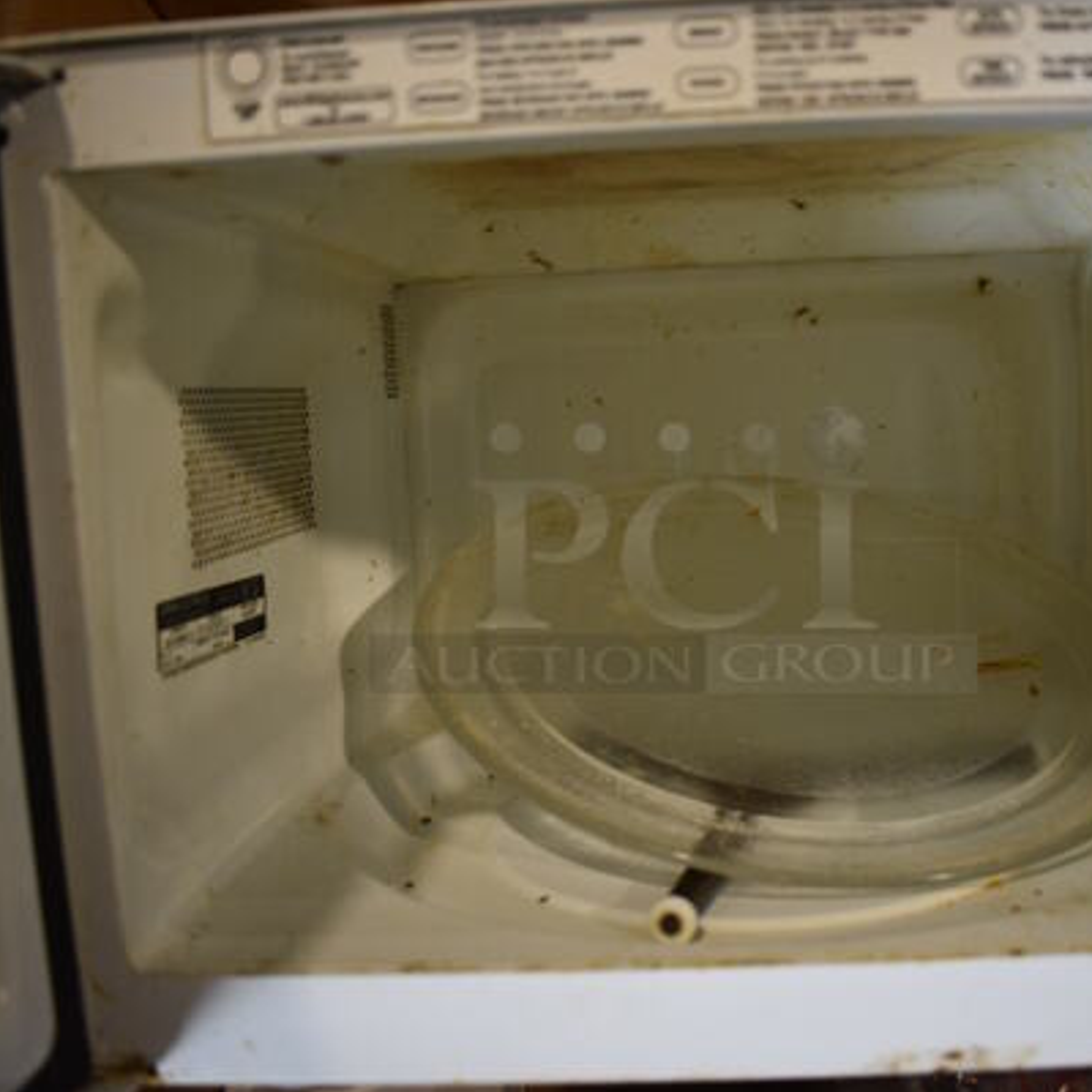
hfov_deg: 46.8
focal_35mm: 35
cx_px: 674
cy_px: 549
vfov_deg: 47.2
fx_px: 1249
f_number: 3.5
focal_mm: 18
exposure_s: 1/200
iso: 800
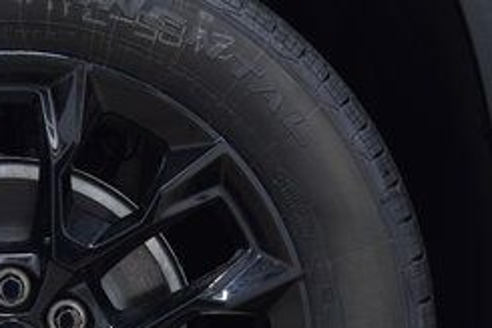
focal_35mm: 157
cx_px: 10
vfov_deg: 8.7
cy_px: 333
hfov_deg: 12.9
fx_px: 2144
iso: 900
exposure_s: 1/15
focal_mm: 40
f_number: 6.3
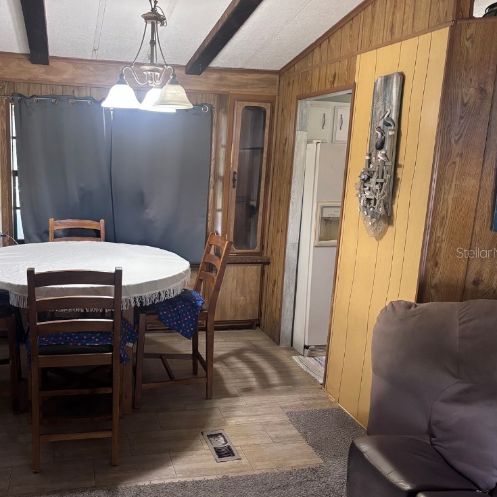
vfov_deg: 51.1
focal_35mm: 32
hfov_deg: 50.4
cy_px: 252
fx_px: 520
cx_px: 174
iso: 400
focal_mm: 5.96
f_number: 1.6
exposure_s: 1/40
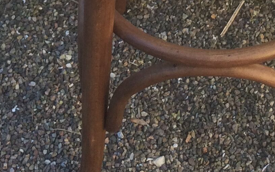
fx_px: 930
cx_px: 273
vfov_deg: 9.5
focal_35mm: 124
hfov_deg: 16.5
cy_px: -229
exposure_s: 1/209
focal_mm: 4.15
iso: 32
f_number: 2.2
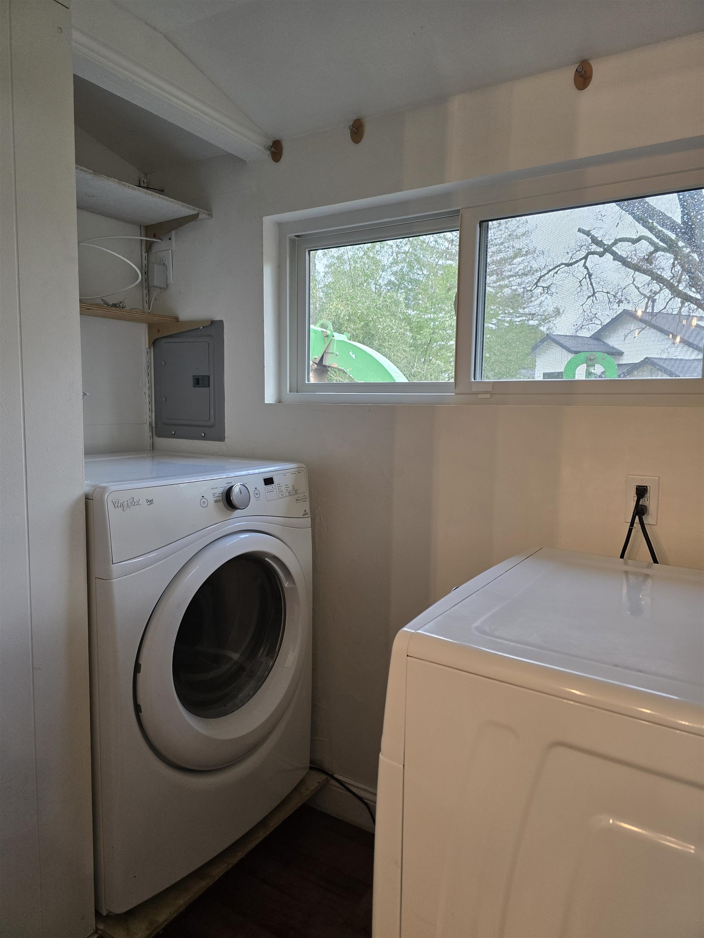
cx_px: 352
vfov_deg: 73.9
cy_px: 469
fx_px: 624
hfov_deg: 58.9
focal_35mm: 23
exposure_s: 1/120
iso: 250
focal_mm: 6.3
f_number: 1.7
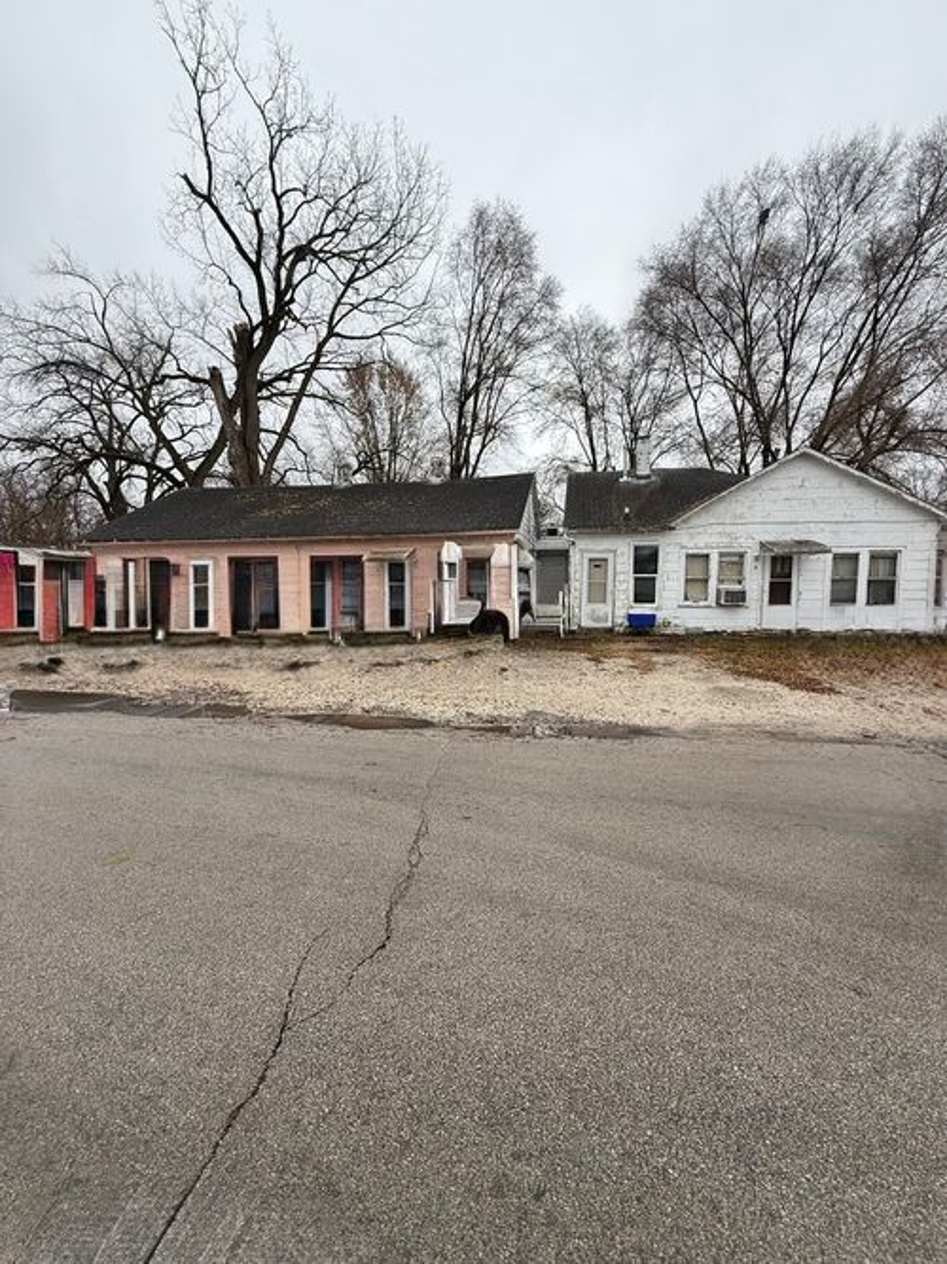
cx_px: 474
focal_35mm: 14
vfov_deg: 102.1
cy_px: 632
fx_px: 511
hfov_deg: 85.7
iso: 50
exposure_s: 1/374
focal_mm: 2.22
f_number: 2.2
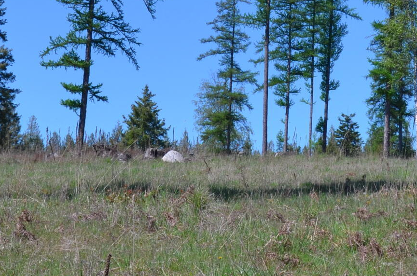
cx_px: 349
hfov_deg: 16.3
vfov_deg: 10.8
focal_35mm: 125
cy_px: 13
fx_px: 1445
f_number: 7.1
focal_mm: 24
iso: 100
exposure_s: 1/200
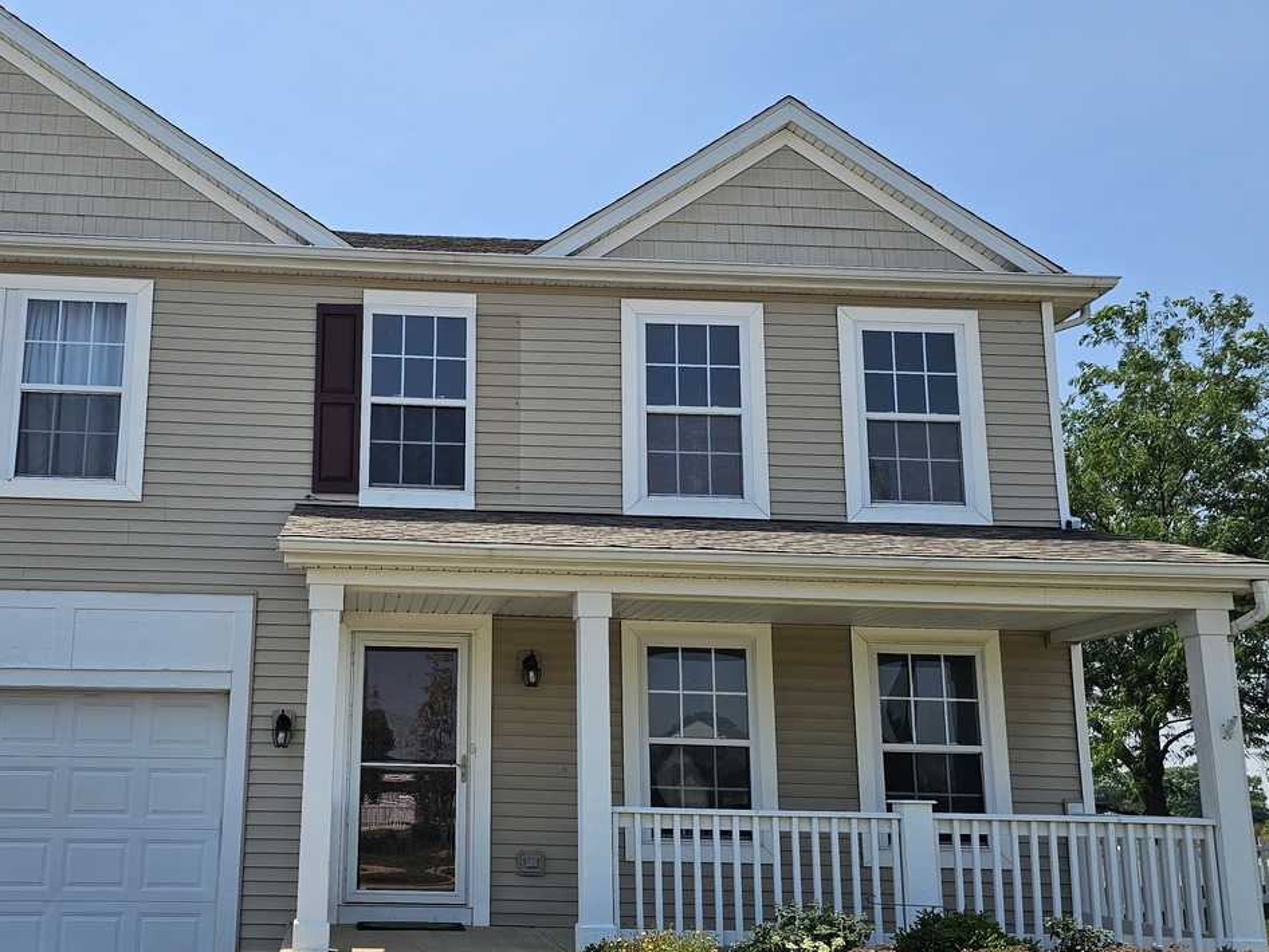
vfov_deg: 40.7
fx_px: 1283
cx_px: 428
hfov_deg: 51.7
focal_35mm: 35
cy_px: 528
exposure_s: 1/895
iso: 10
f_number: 1.7
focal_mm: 6.3
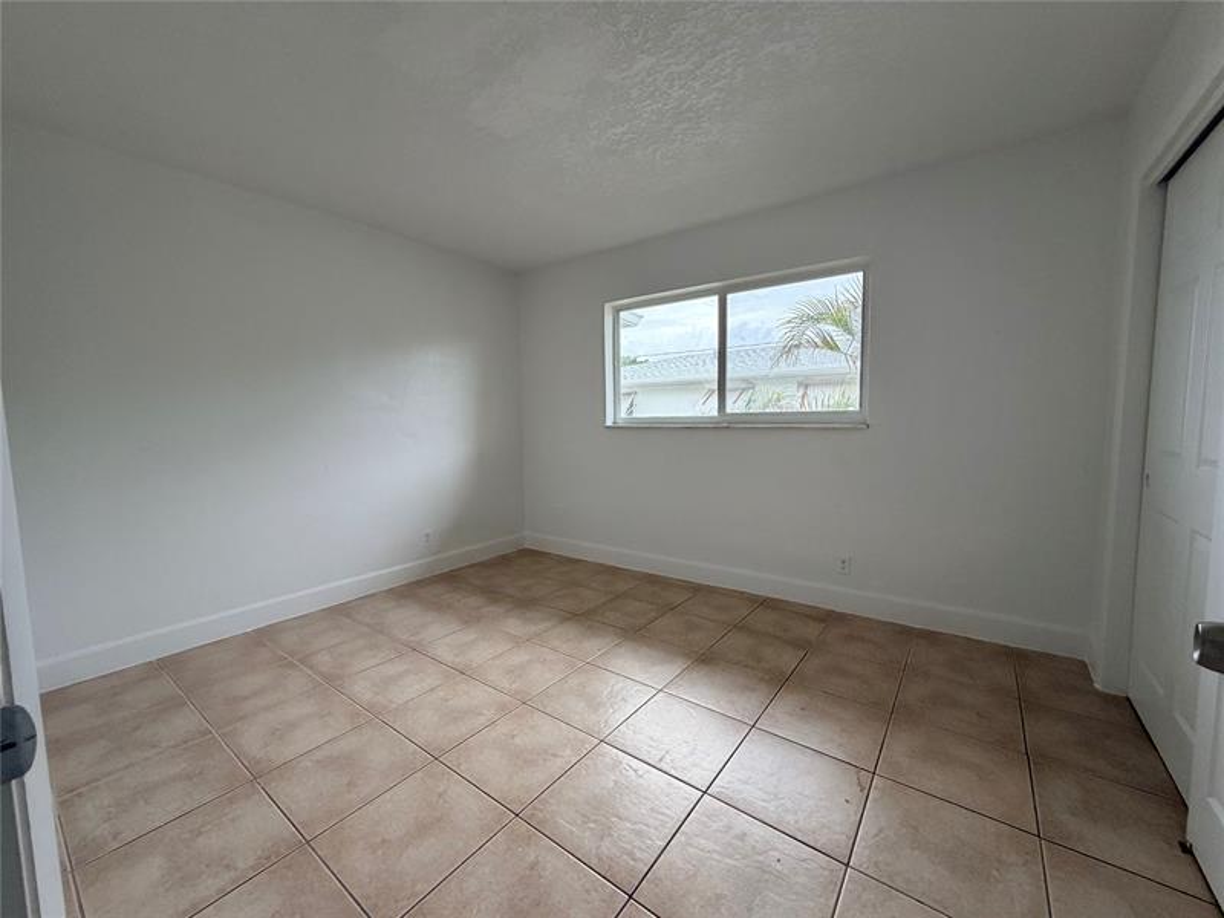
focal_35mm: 14
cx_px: 612
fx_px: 495
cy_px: 459
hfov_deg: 102.1
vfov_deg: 85.7
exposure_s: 1/121
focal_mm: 2.22
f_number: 2.2
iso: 200
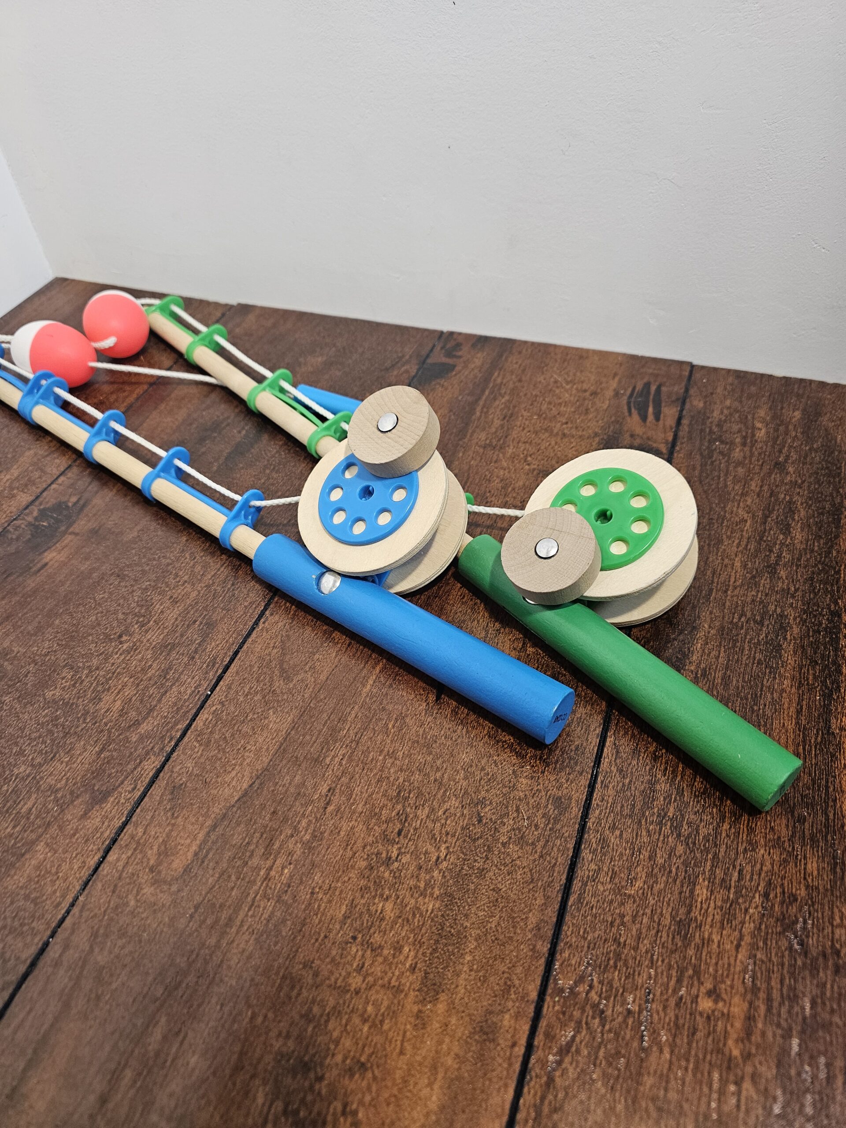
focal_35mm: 23
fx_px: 749
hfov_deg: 58.9
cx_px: 423
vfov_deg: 73.9
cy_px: 564
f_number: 1.7
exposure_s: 1/120
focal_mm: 6.3
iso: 250
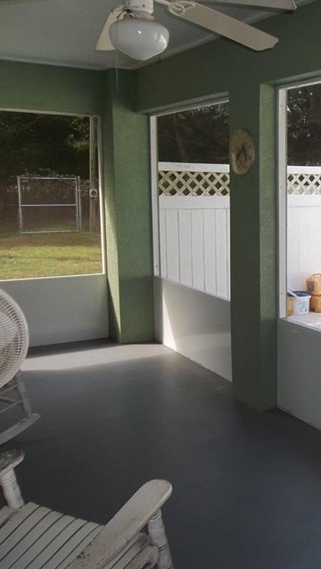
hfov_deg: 27.6
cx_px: 338
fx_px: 605
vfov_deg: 50.5
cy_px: 281
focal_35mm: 40
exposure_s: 1/80
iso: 80
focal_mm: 4.9
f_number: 3.5
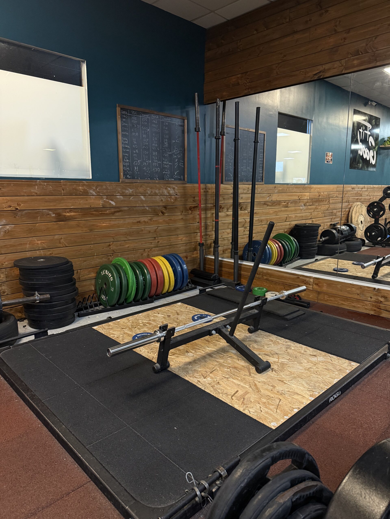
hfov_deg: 56.8
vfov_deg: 71.6
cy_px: 260
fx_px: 361
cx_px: 195
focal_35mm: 24
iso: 320
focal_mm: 6.76
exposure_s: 1/50
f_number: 1.78
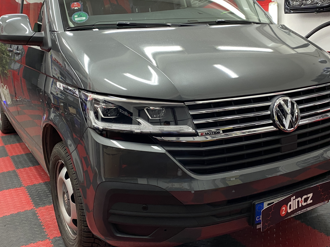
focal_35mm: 39
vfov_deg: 36.8
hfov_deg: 47.9
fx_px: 372
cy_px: 110
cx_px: 164
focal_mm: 4.25
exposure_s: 1/50
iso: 125
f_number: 1.8
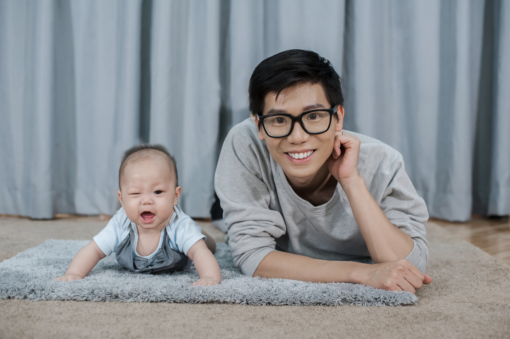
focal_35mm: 50
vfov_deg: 27.0
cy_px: 170
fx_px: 708
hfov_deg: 39.6
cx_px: 255
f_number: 3.5
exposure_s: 1/100
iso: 800
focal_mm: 50
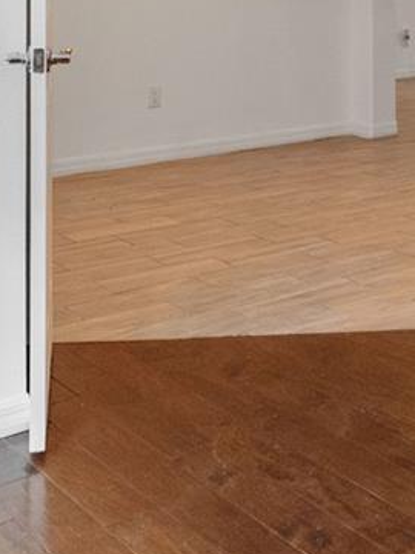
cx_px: 354
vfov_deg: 28.0
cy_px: -32
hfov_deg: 22.5
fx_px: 1023
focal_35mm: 64
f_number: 4.5
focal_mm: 10
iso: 400
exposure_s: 1/8
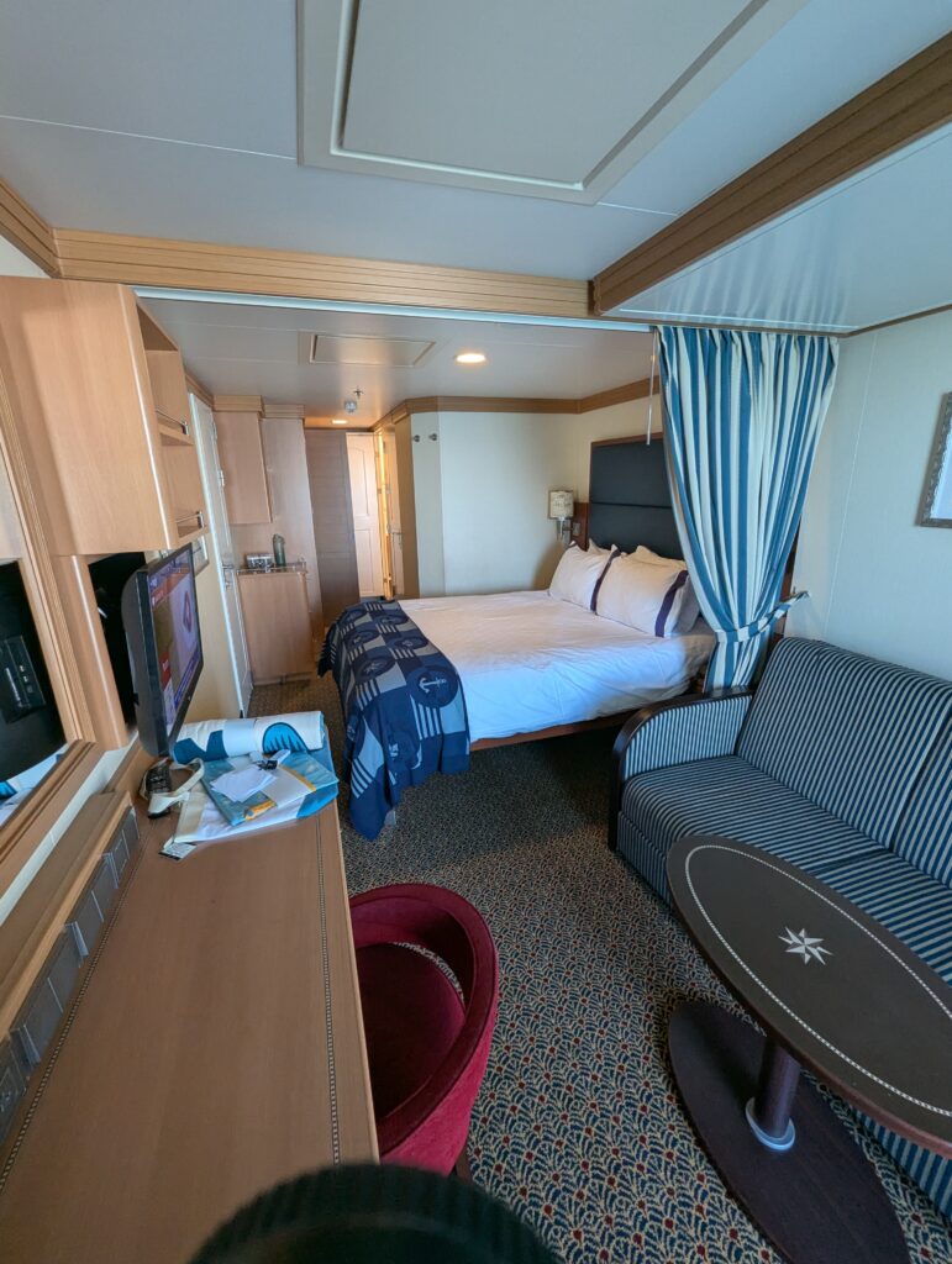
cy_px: 632
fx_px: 476
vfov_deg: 106.1
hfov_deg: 90.1
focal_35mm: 13
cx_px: 476
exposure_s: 1/37.4
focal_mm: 1.95
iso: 162
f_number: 2.2
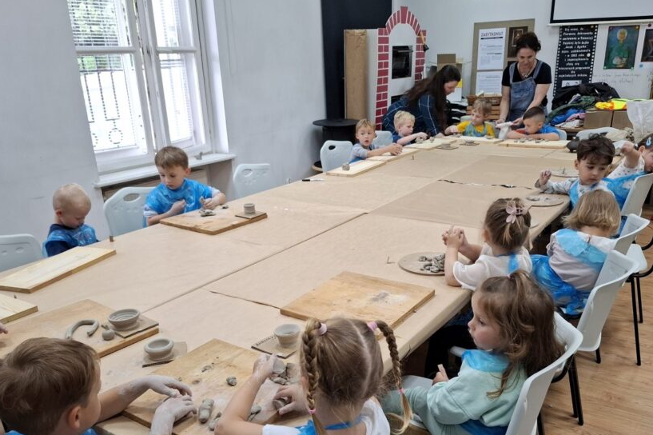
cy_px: 280
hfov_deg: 61.9
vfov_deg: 43.1
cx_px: 334
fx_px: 544
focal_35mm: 30
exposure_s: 1/100
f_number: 1.8
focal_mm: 5.54
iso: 320
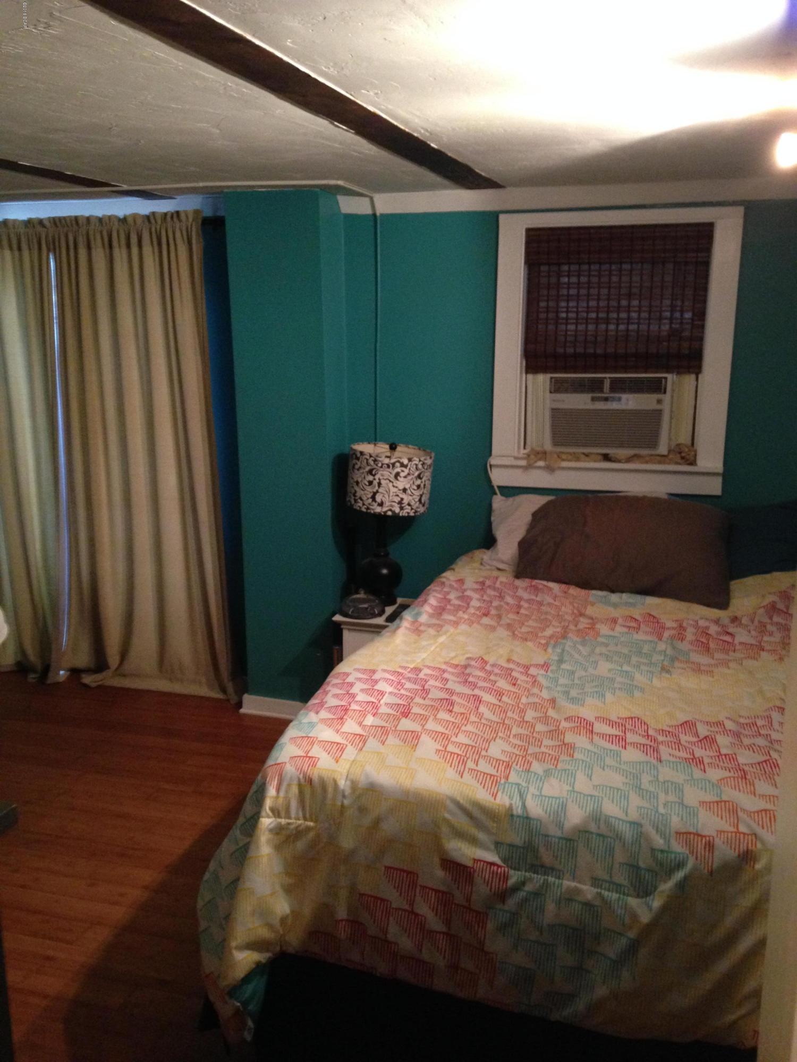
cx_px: 398
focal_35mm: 33
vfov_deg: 55.4
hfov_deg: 42.9
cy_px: 531
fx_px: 1013
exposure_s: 1/17
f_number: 2.4
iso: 400
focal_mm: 4.12
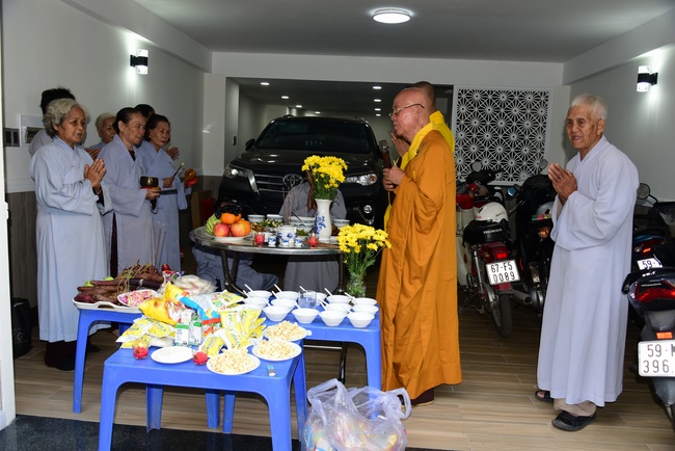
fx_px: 525
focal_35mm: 28
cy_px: 226
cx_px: 338
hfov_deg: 65.4
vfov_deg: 46.4
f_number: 5
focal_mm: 28
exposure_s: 1/80
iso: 400
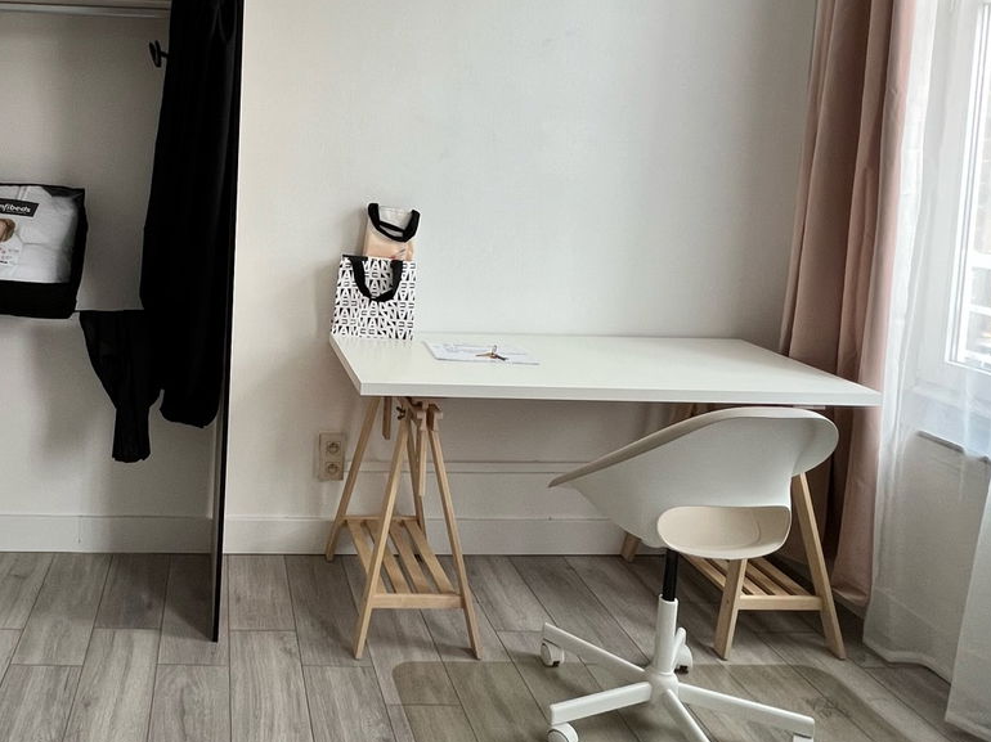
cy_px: 214
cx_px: 237
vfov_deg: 49.9
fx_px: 773
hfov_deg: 61.3
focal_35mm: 27
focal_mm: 1.57
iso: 100
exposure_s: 1/99
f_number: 1.8
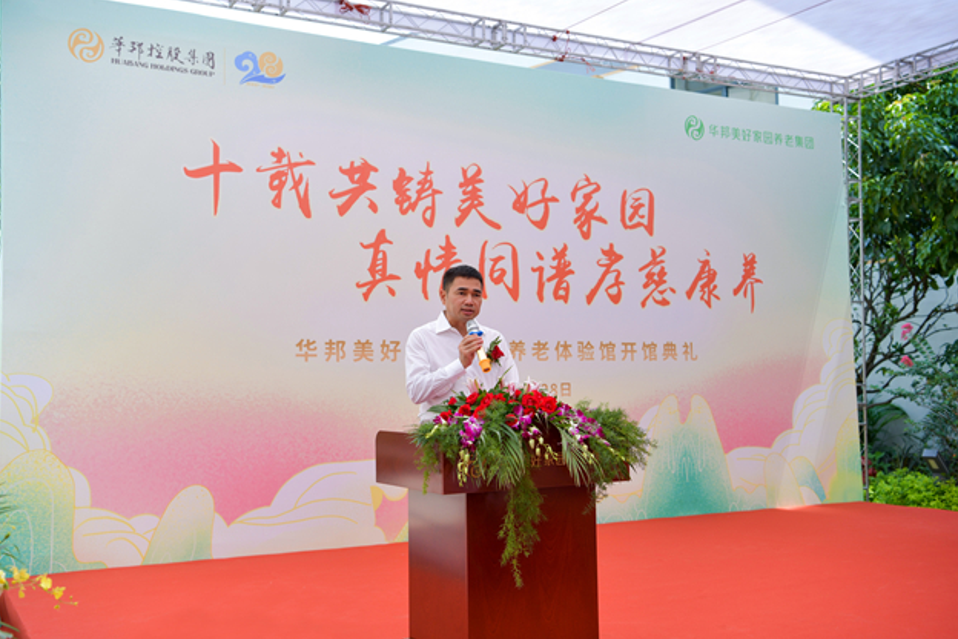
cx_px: 477
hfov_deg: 47.4
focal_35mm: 41
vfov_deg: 32.6
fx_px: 1091
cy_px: 320
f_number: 4
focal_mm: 40
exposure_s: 1/500
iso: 125
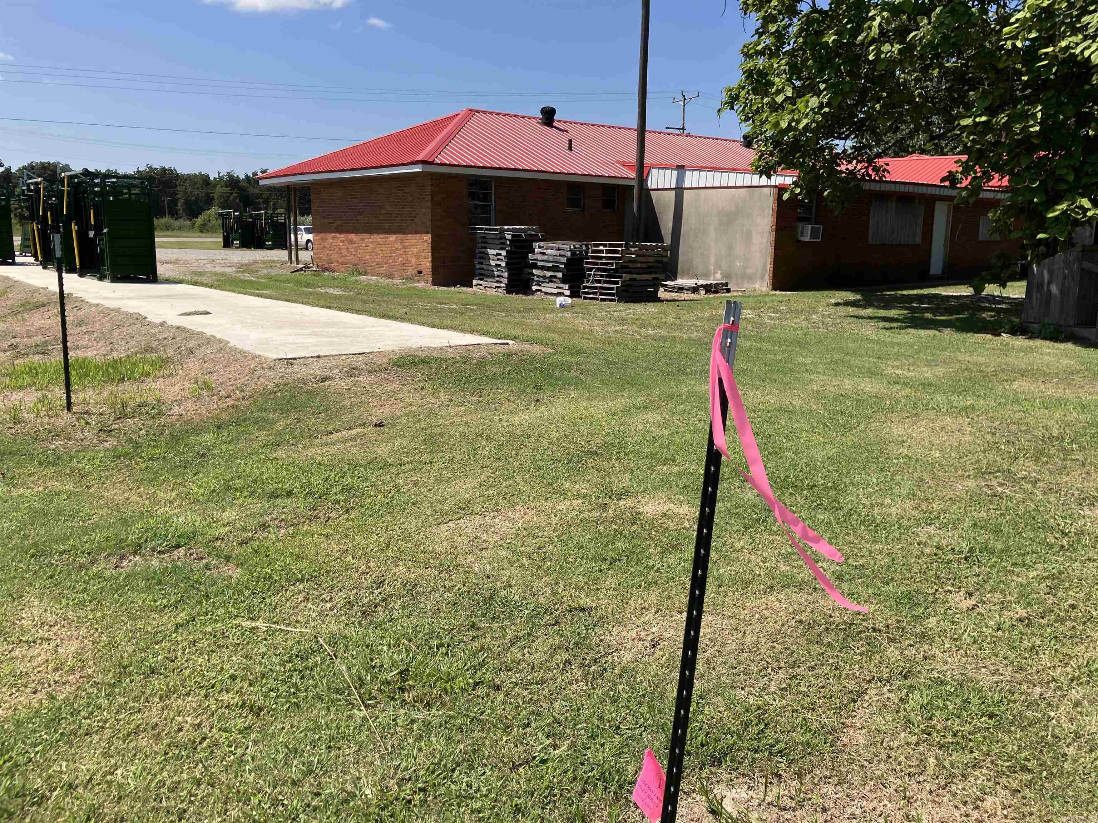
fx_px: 888
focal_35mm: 28
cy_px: 412
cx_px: 549
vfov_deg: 49.7
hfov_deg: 63.4
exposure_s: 1/1946
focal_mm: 3.99
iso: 32
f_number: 1.8
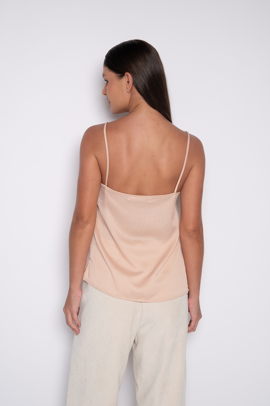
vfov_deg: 38.2
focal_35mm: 52
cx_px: 132
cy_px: 210
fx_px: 586
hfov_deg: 26.0
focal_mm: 50
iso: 200
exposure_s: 1/160
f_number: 5.6
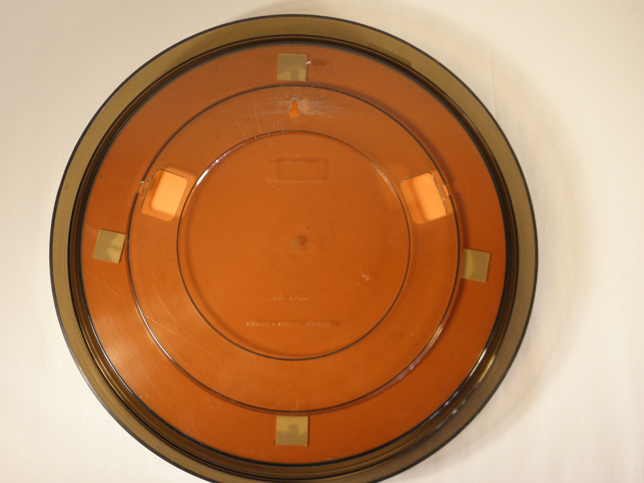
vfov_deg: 37.7
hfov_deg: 48.9
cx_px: 290
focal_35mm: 38
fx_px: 707
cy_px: 242
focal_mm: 6.2
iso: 125
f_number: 3.7
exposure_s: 1/30
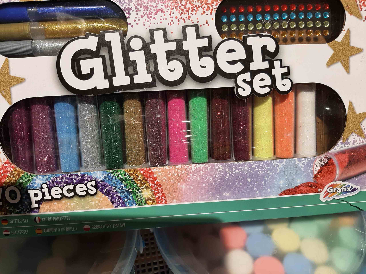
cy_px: 137
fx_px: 275
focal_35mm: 26
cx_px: 183
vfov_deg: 53.1
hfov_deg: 67.3
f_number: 1.7
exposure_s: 1/50
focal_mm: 3.93
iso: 50
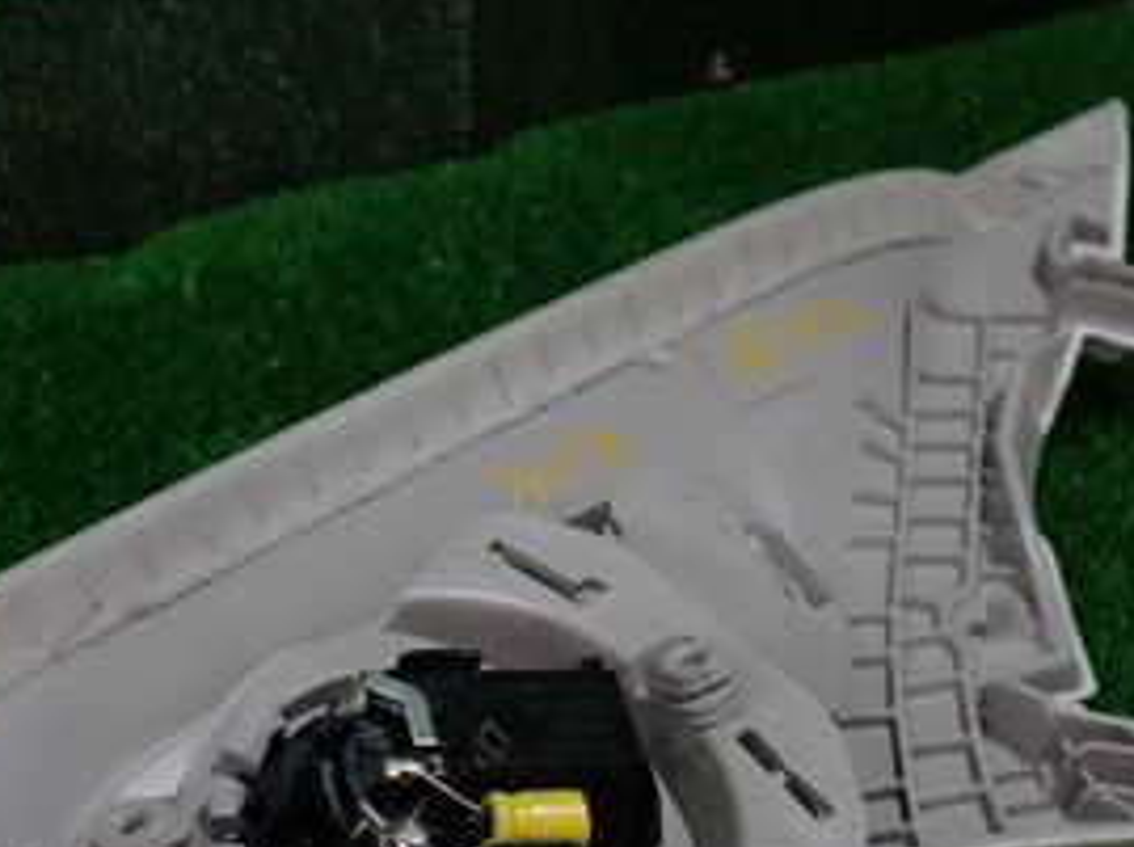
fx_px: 2192
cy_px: 843
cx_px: 531
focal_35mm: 67
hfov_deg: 29.0
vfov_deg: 21.1
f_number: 2.3
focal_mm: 5.4
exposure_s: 1/60
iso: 100
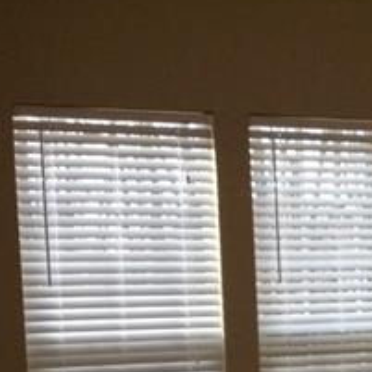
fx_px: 1313
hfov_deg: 15.3
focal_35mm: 108
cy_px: 389
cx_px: 501
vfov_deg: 15.8
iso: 32
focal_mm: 3.3
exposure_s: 1/123
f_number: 2.4
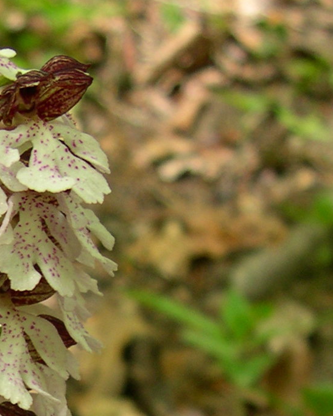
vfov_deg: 17.8
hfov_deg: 14.4
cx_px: -84
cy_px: 492
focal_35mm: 103
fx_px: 1269
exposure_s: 1/123
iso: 100
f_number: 2.8
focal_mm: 8
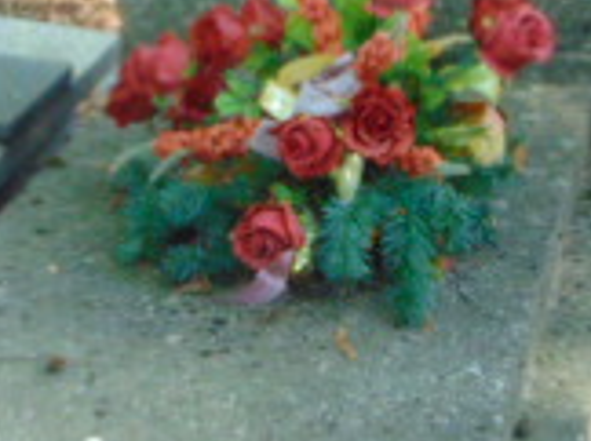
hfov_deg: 19.9
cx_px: 328
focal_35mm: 99
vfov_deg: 14.9
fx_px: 1688
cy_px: 303
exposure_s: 1/100
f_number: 3
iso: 250
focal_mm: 4.5
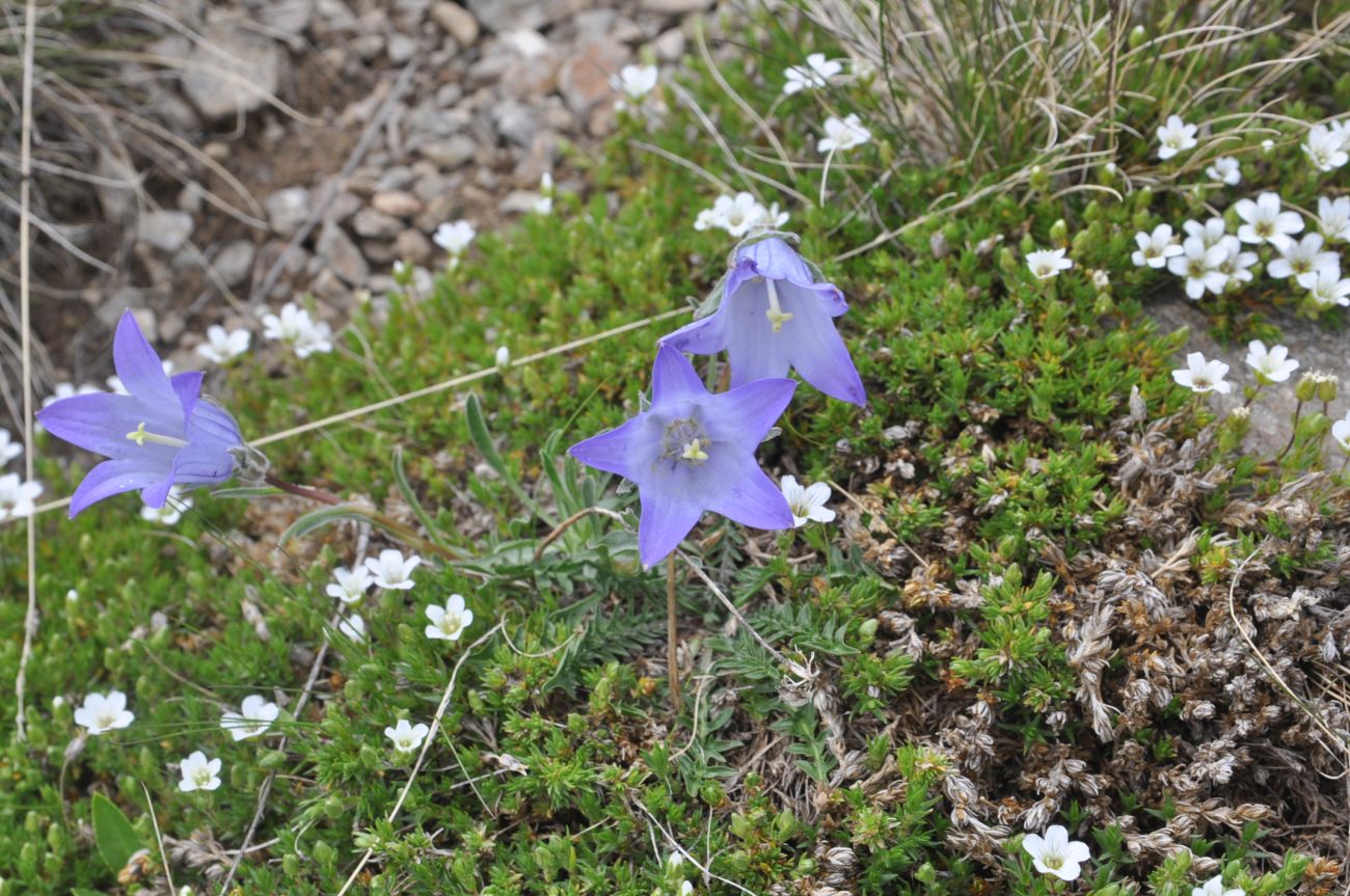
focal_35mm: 93
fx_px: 3483
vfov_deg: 14.7
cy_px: 448
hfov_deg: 21.9
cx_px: 675
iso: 400
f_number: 8
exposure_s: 1/160
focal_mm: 62
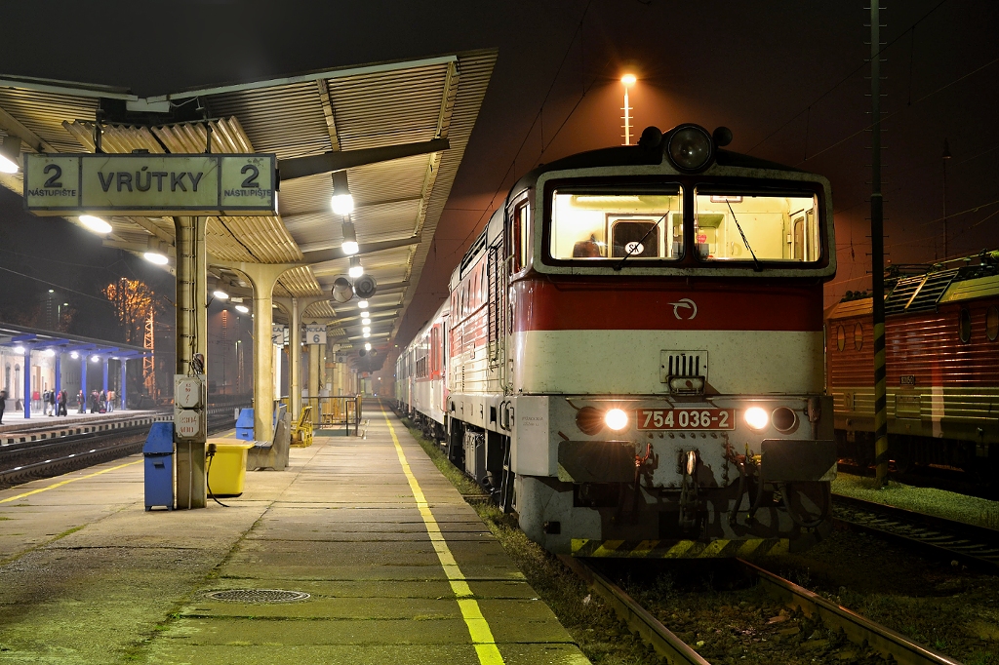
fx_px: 1498
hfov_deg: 36.9
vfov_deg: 25.0
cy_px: 332
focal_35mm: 54
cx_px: 500
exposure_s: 4
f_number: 6.3
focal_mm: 36
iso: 200
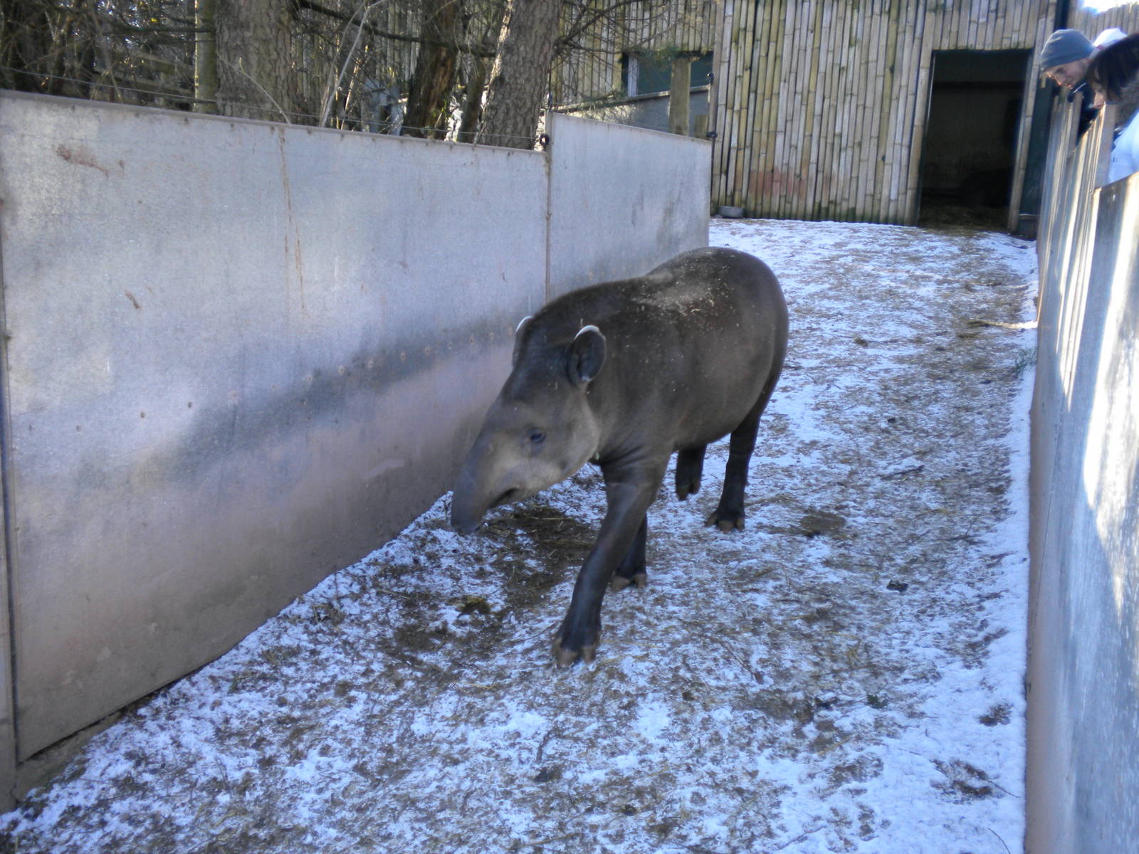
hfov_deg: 52.6
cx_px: 570
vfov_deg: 40.7
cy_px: 427
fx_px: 1152
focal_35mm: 35
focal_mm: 6.3
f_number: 3.1
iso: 80
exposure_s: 1/66.7
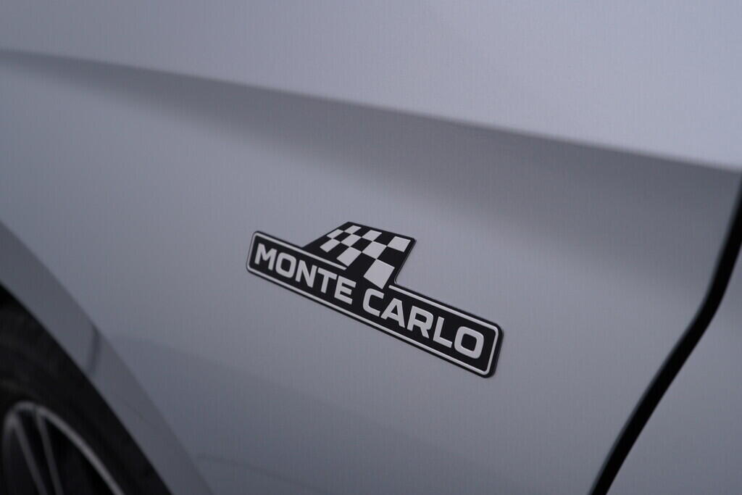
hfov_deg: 53.1
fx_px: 742
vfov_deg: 36.9
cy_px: 248
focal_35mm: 36
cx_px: 371
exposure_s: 1/125
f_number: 5.6
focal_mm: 24
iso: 125
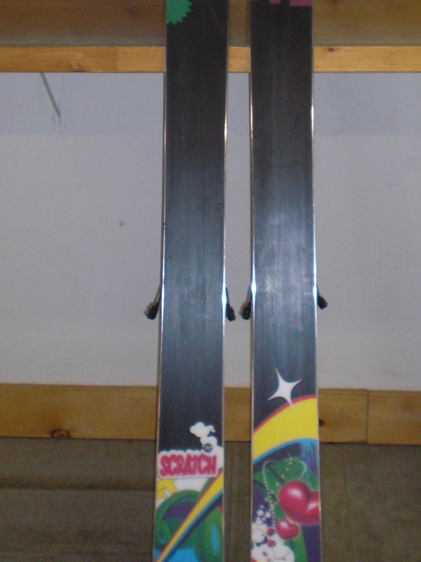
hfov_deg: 19.1
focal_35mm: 77
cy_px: 159
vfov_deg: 25.1
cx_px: 221
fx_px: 1249
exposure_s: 1/60
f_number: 3.1
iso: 200
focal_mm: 6.3
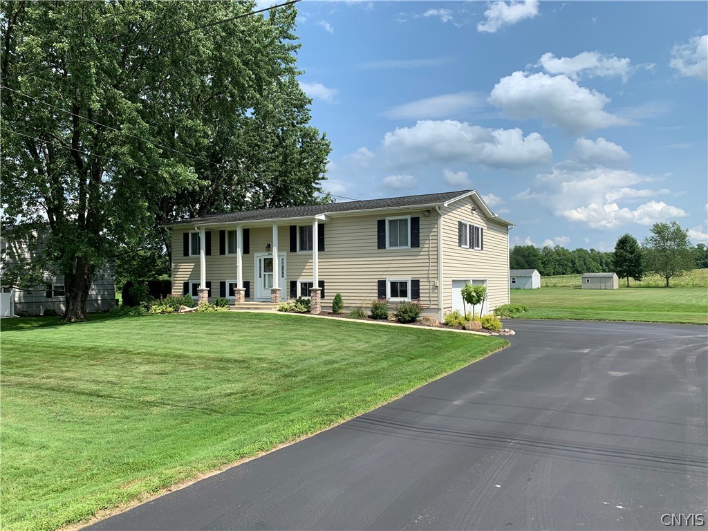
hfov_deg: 67.3
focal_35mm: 26
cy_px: 266
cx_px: 354
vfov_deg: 53.1
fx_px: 532
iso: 25
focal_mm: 4.25
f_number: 1.8
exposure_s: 1/2364
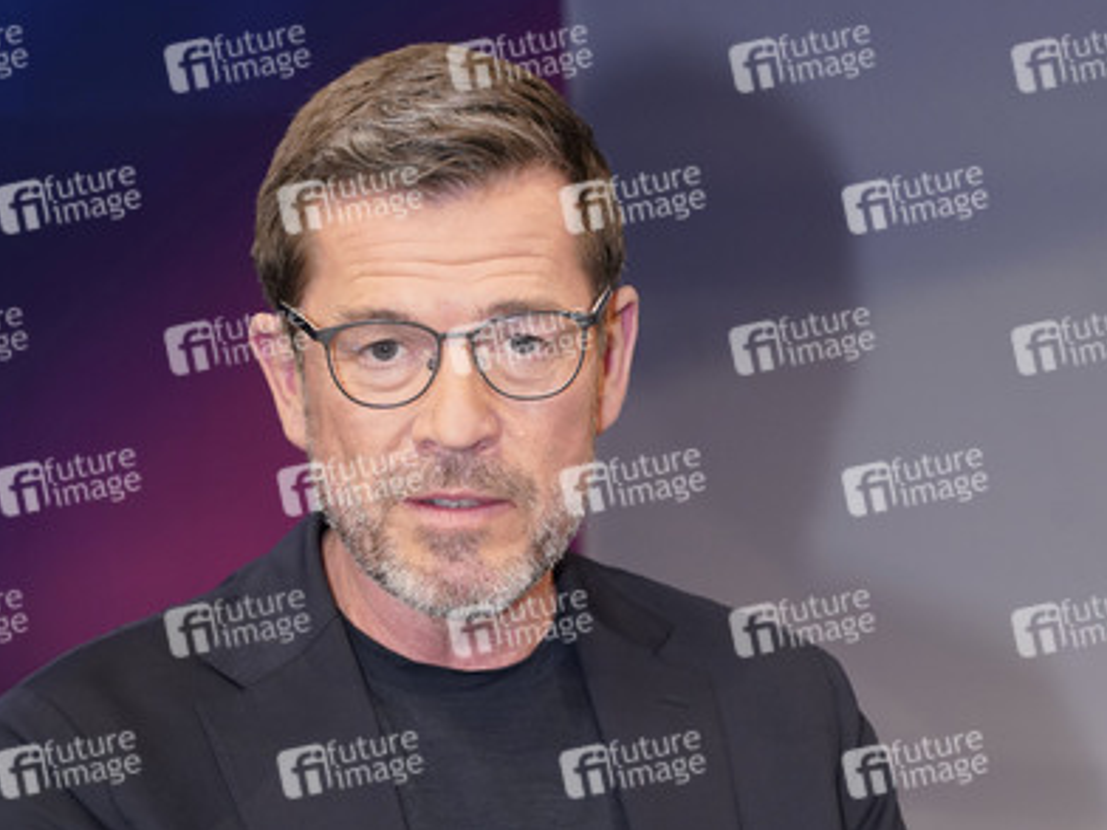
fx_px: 2366
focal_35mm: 74
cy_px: 412
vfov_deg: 19.9
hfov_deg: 26.3
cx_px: 558
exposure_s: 1/125
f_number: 5.6
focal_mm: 67
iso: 2000
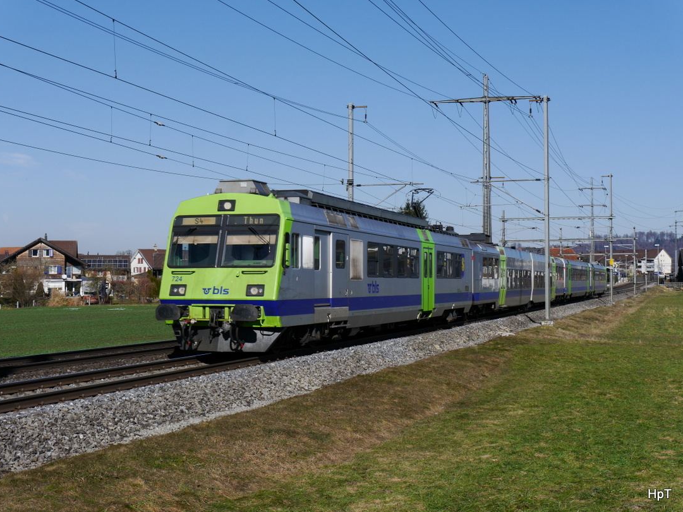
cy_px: 255
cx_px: 341
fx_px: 1125
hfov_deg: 33.8
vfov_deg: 25.7
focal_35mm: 57
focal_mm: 28
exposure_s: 1/400
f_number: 10
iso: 160
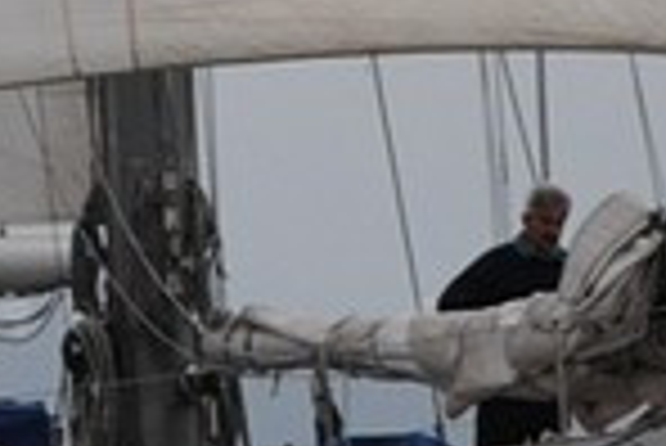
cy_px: -284
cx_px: -180
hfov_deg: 1.9
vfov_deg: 1.3
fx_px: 19573
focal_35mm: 1057
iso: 200
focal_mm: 102
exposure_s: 1/320
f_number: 4.8
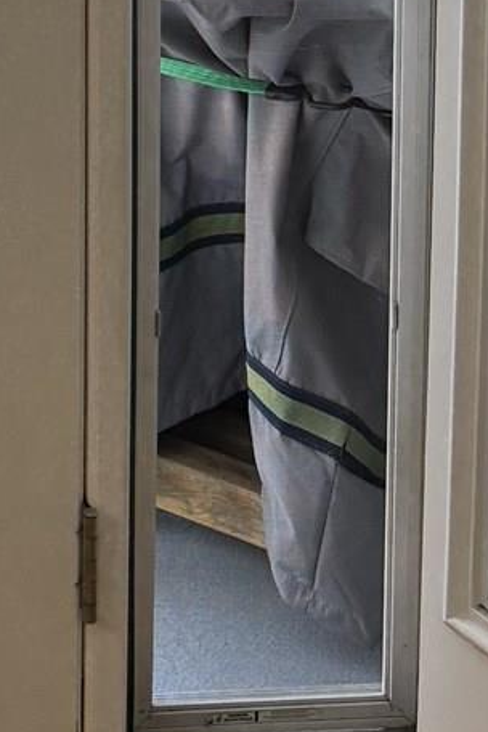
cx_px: -379
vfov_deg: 14.3
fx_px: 2562
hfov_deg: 10.3
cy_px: -586
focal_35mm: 126
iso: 100
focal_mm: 6.76
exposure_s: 1/264
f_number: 1.78
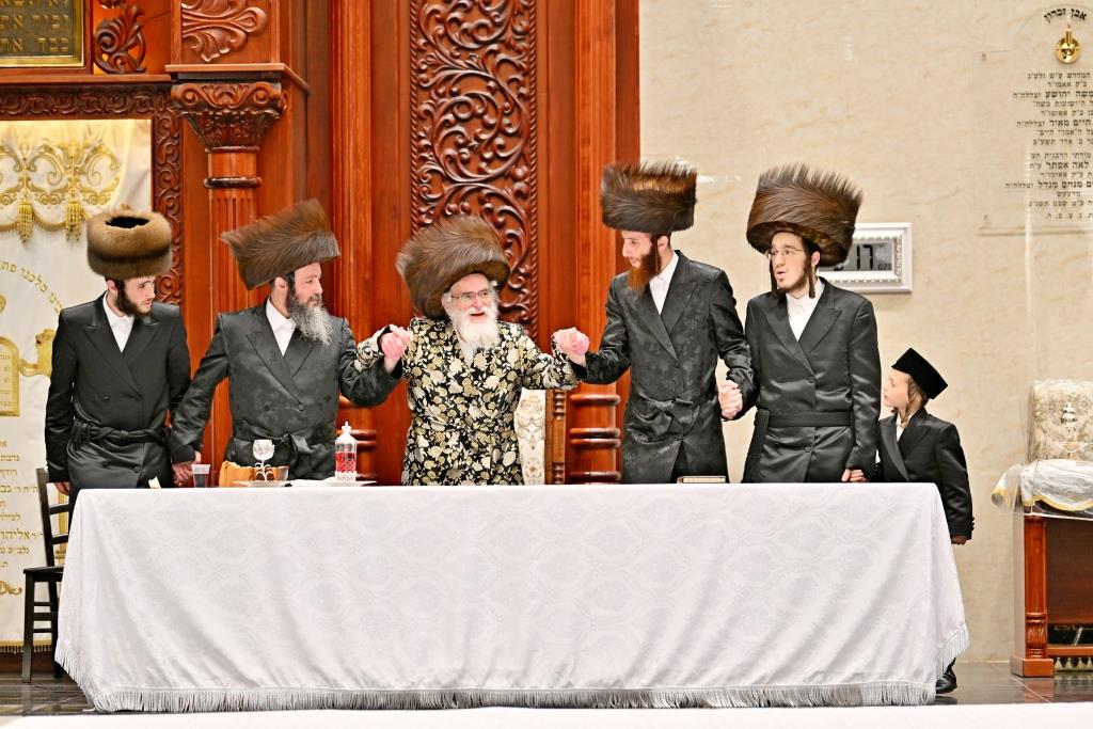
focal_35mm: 160
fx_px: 4858
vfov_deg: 8.6
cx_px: 546
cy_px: 364
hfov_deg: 12.8
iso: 250
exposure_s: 1/250
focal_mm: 160
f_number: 2.8
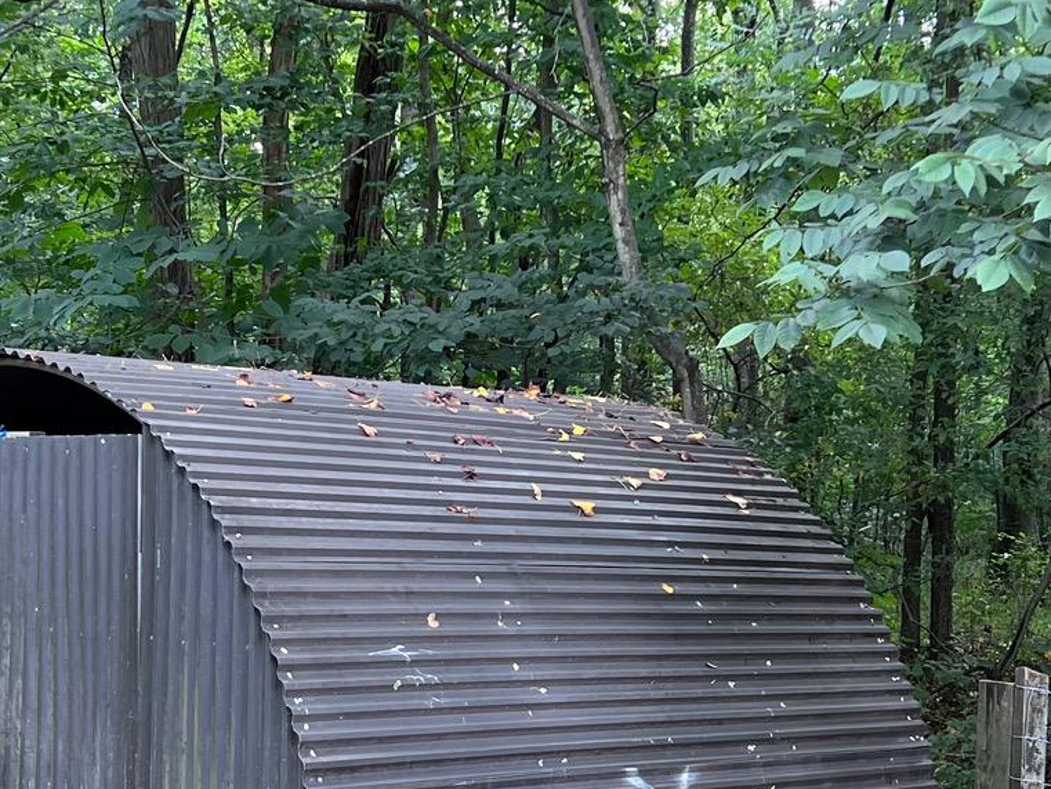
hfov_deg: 27.7
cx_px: 421
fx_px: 2126
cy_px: 625
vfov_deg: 20.8
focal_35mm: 70
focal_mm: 5.7
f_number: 1.5
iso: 80
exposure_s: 1/121
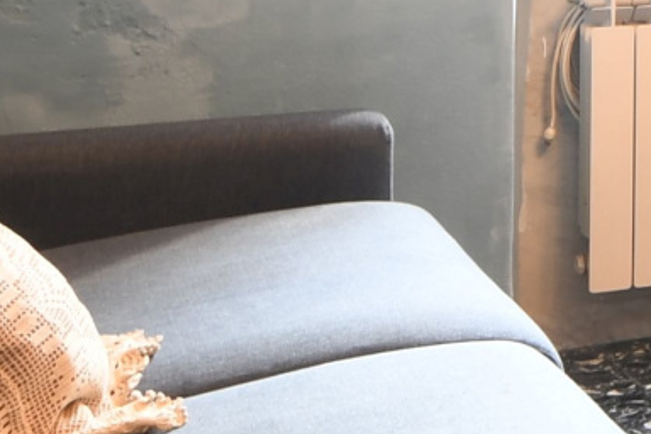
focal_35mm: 100
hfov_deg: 15.9
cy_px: -191
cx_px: 1309
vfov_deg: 13.0
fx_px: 1808
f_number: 8
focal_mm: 10
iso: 125
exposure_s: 1.6
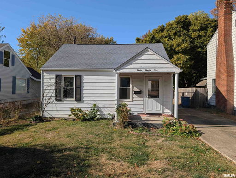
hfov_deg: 71.5
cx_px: 118
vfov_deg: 56.9
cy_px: 89
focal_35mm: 24
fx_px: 164
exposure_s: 1/1541
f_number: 1.68
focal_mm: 6.9
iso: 20
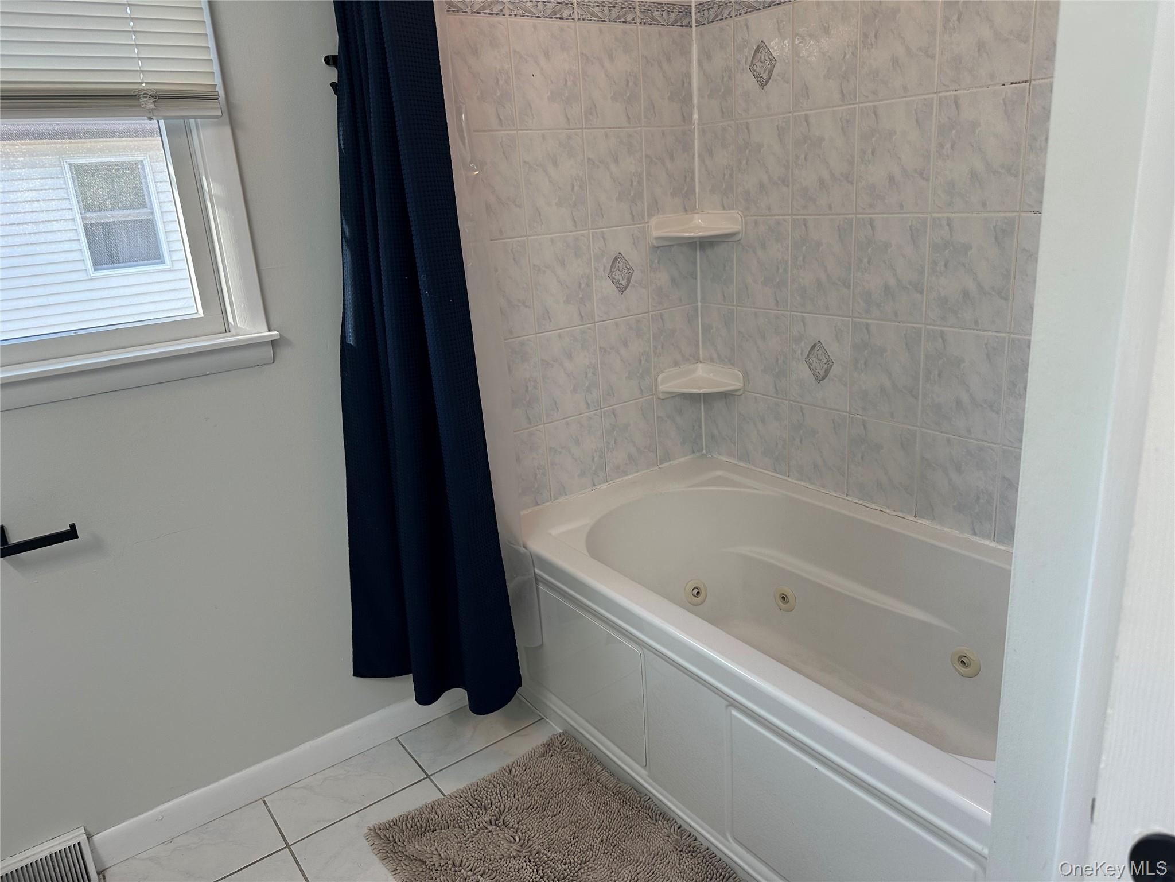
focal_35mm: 24
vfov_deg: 56.8
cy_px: 441
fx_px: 815
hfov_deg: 71.6
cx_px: 588
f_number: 1.78
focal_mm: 6.86
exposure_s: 1/120
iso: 100
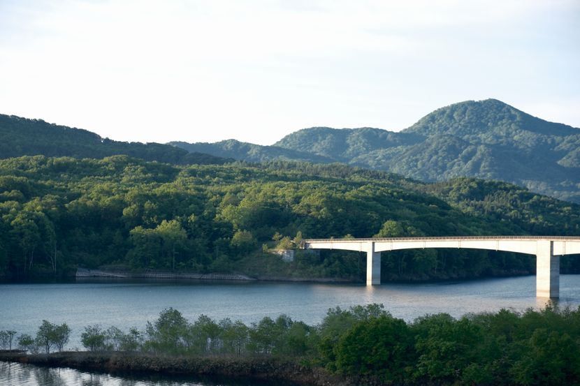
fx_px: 1176
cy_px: 193
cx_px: 290
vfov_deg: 18.7
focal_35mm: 73
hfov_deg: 27.7
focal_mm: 48.5
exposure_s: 1/500
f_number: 2.8
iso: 160
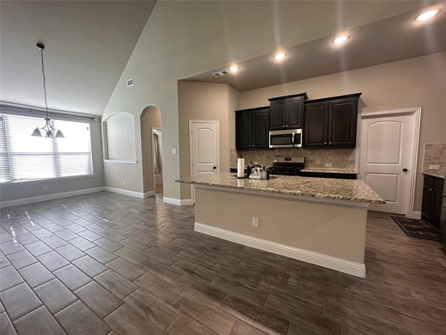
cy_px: 168
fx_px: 180
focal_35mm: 14
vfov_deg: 85.7
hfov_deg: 102.1
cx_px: 223
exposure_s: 1/60
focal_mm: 2.22
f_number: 2.2
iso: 160
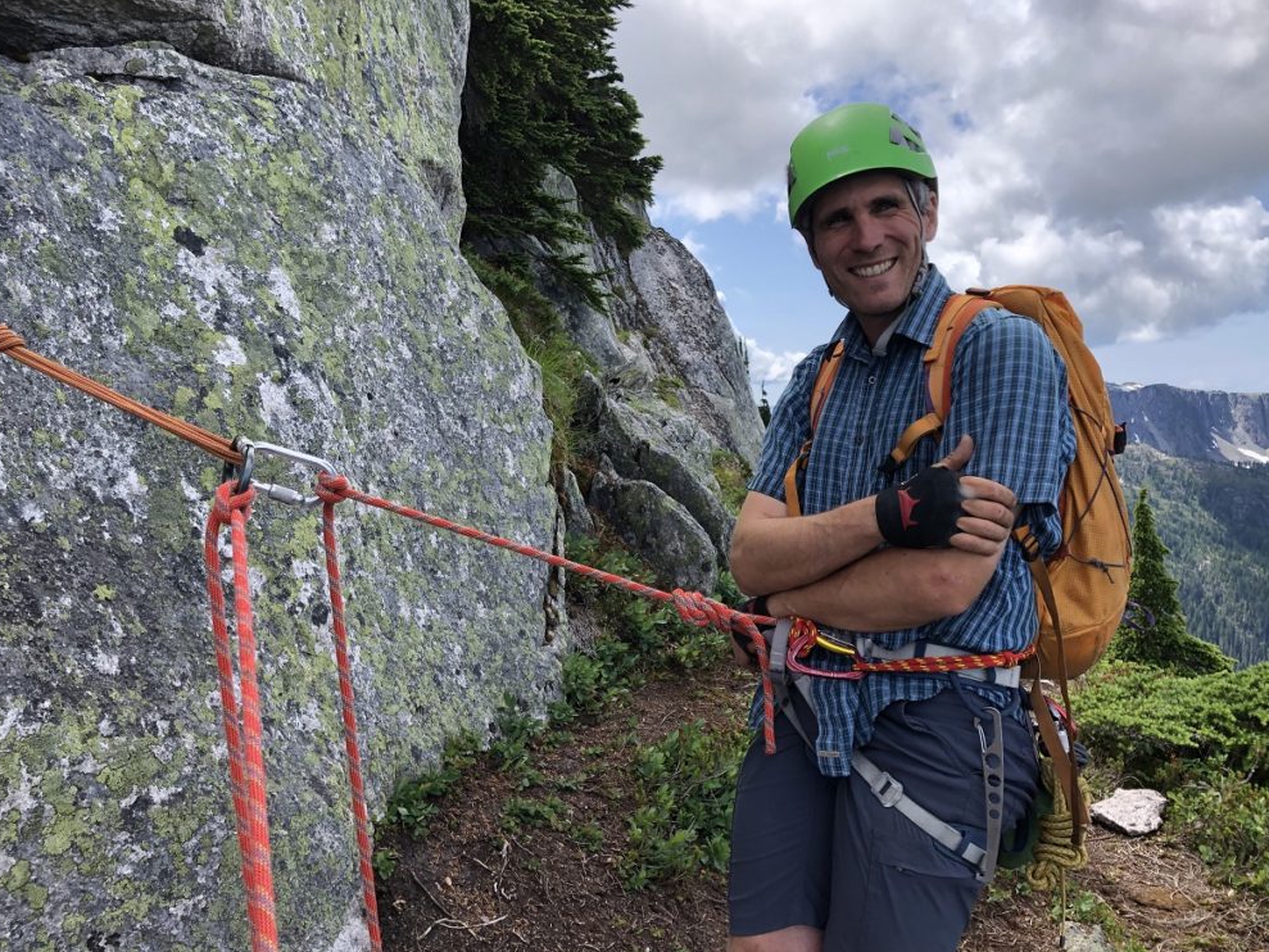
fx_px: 1063
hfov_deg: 61.7
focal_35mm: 29
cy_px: 470
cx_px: 643
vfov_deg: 48.2
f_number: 1.8
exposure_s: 1/1104
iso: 20
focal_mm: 3.99
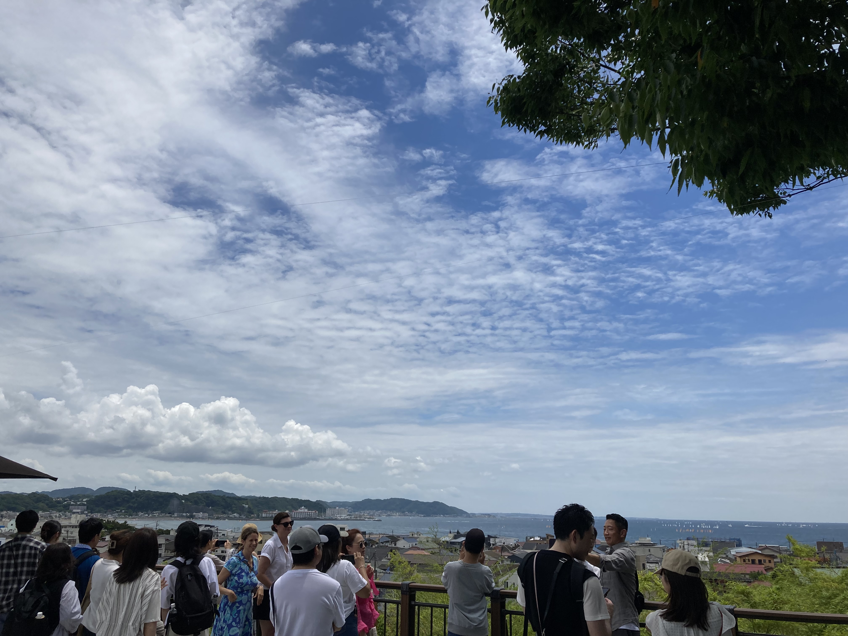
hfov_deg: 63.4
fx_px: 686
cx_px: 424
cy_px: 318
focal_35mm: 28
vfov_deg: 49.7
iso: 25
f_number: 1.8
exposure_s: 1/6024
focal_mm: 3.99
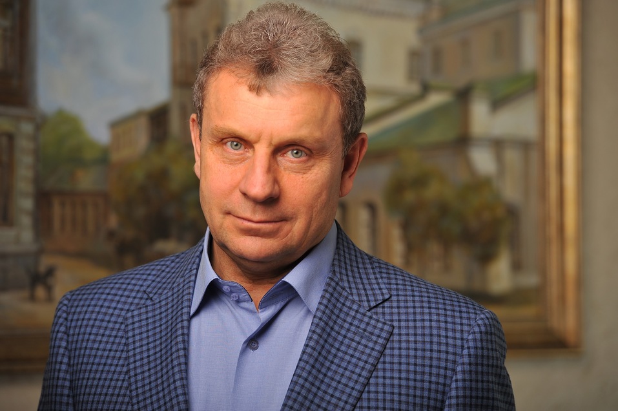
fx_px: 3173
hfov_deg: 11.1
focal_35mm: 185
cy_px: 206
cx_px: 309
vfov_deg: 7.4
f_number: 5
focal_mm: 185
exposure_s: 1/200
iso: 125
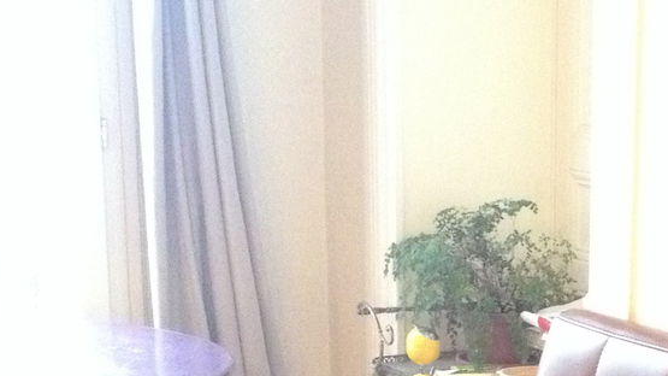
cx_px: 714
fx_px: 1948
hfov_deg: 18.8
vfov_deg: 10.6
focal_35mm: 110
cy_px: 569
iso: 640
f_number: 2.4
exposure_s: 1/15
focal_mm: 4.28
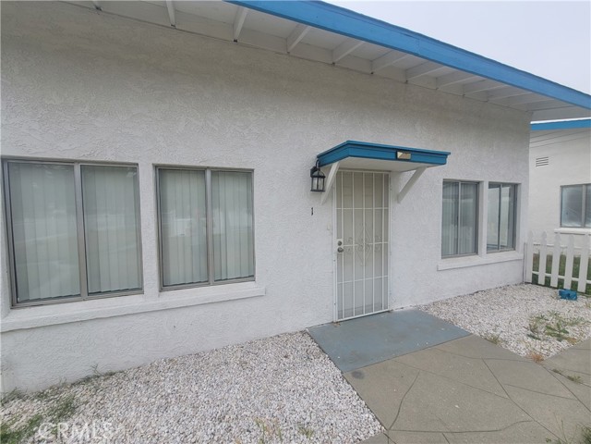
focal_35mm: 13
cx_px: 296
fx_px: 222
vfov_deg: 89.9
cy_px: 222
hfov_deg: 106.2
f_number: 2.2
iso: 64
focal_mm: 2.2
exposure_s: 1/1218
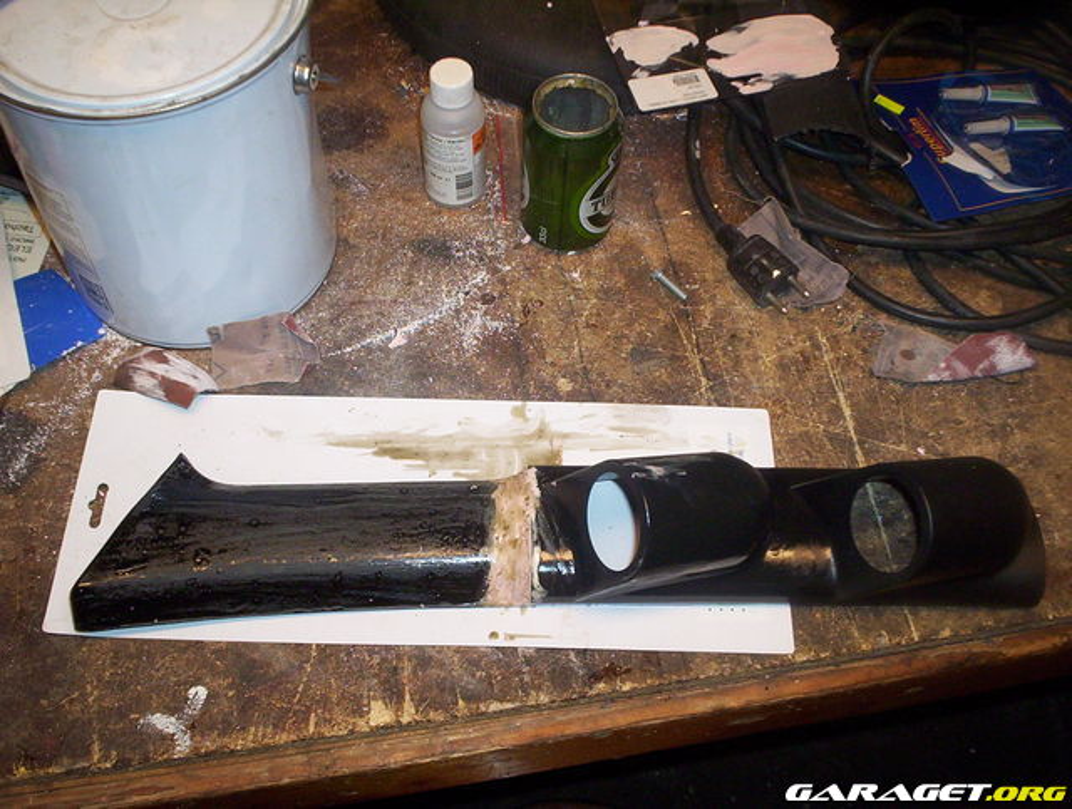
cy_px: 404
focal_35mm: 38
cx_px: 536
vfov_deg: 37.9
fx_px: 1179
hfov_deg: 48.9
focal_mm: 4.99
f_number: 4.5
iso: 140
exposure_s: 1/60
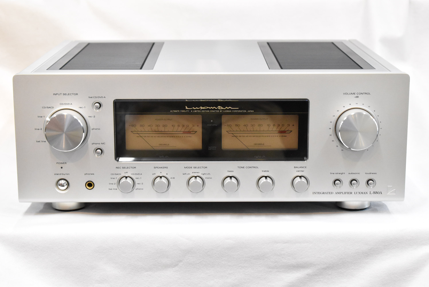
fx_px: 894
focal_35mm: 75
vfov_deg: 18.2
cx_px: 214
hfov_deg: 27.0
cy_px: 144
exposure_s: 1/200
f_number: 7.1
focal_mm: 50
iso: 6400
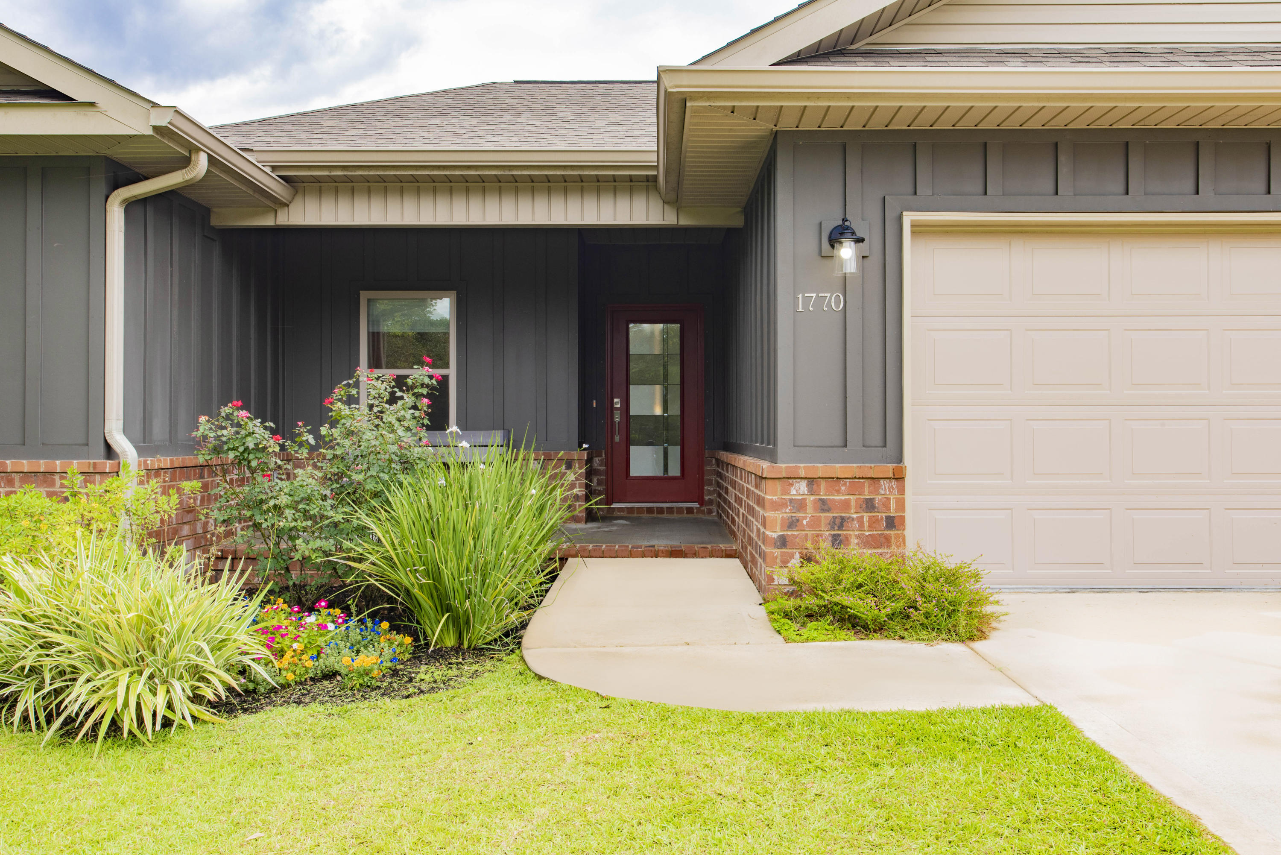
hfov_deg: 58.7
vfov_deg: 41.1
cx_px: 640
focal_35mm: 32
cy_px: 428
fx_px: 1139
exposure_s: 1/15
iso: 100
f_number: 14
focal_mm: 32
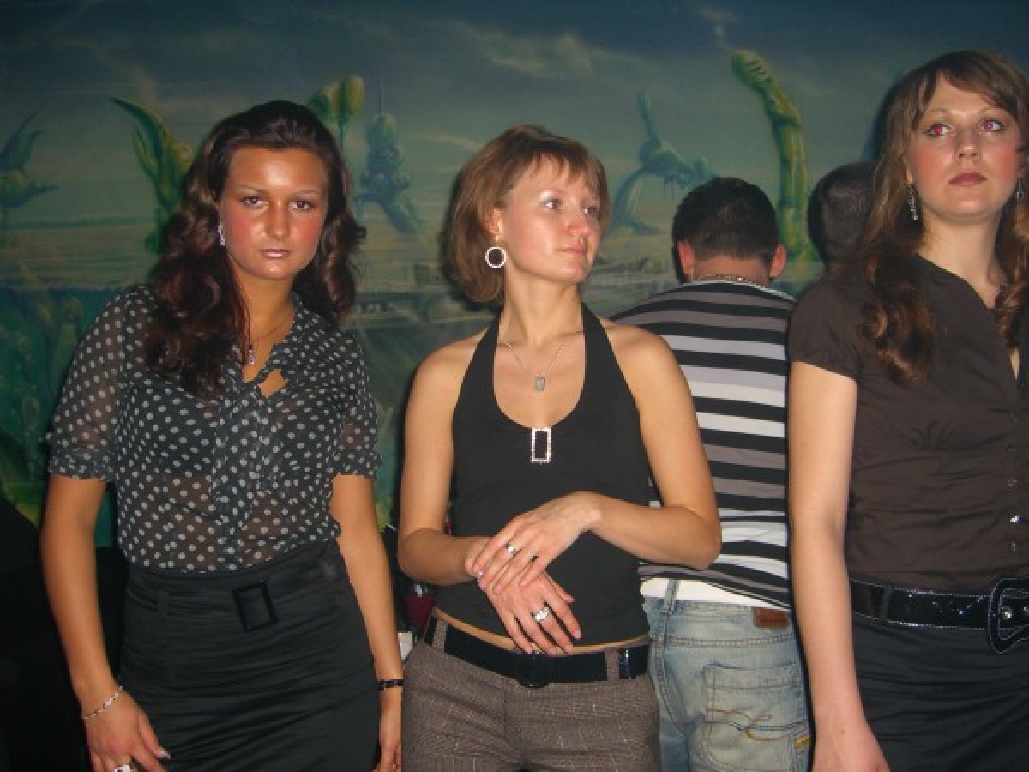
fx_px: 1130
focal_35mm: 38
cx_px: 514
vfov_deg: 37.7
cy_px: 386
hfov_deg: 49.0
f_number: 2.8
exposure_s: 1/60
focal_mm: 7.9
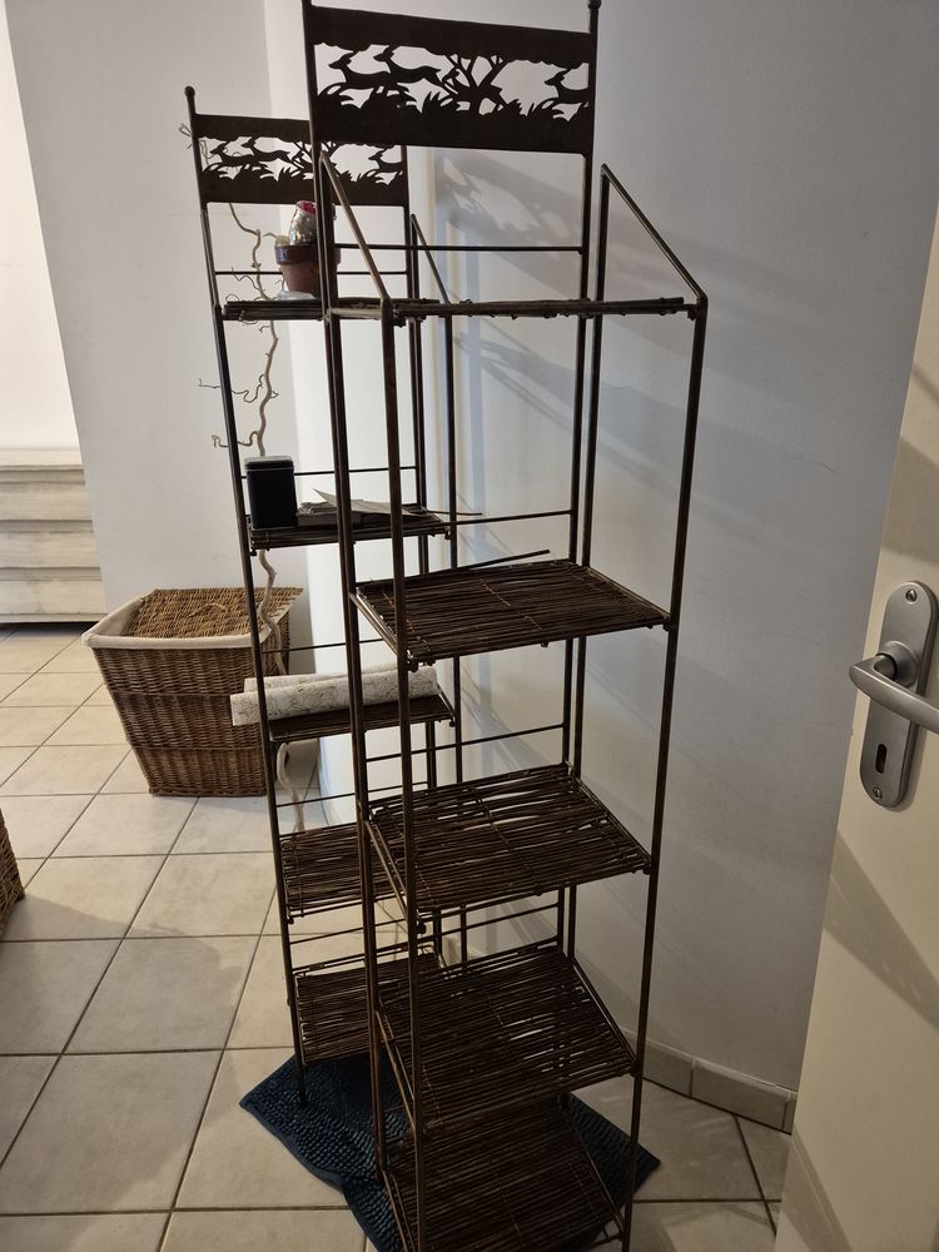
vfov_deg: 73.9
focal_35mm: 23
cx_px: 470
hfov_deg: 58.9
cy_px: 626
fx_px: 832
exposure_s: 1/100
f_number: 1.8
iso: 1000
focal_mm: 5.4
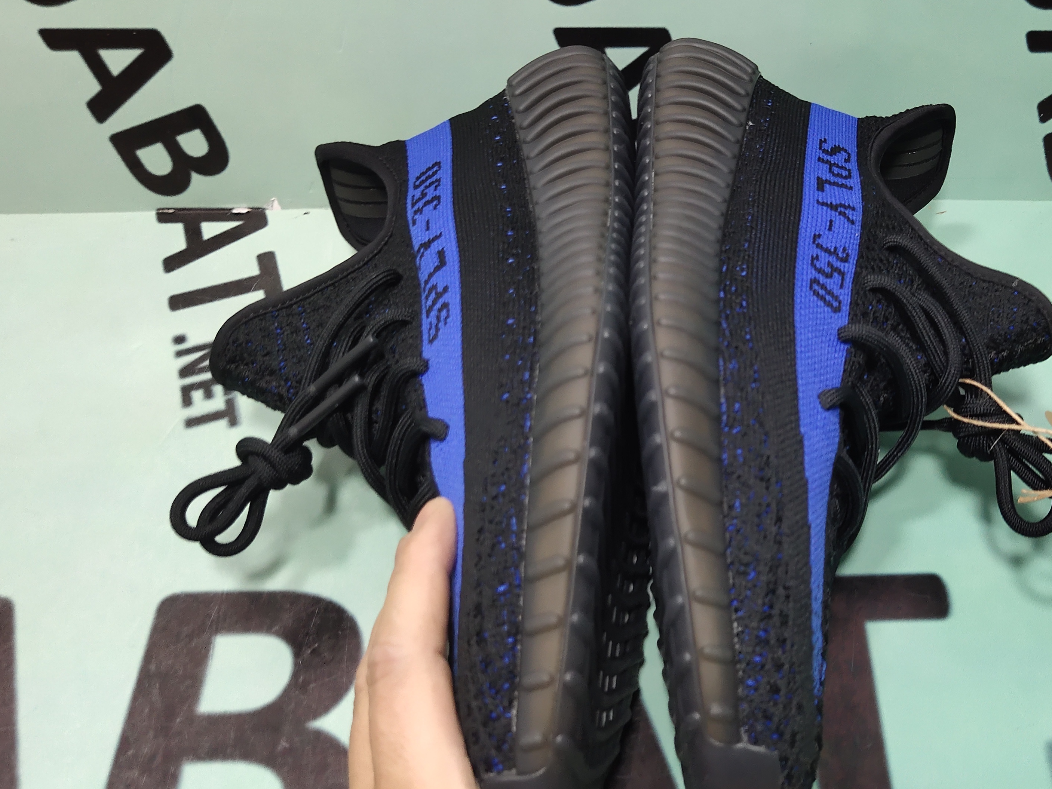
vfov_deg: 33.6
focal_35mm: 43
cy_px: 371
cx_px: 657
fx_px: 1307
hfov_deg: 43.5
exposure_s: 1/100
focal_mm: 4.35
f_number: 1.79
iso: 145
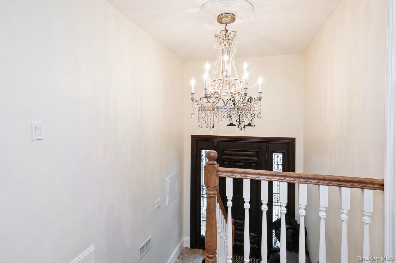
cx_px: 198
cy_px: 132
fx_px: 209
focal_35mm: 19
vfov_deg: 64.5
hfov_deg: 87.0
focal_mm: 19
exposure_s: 1/3
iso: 200
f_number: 11
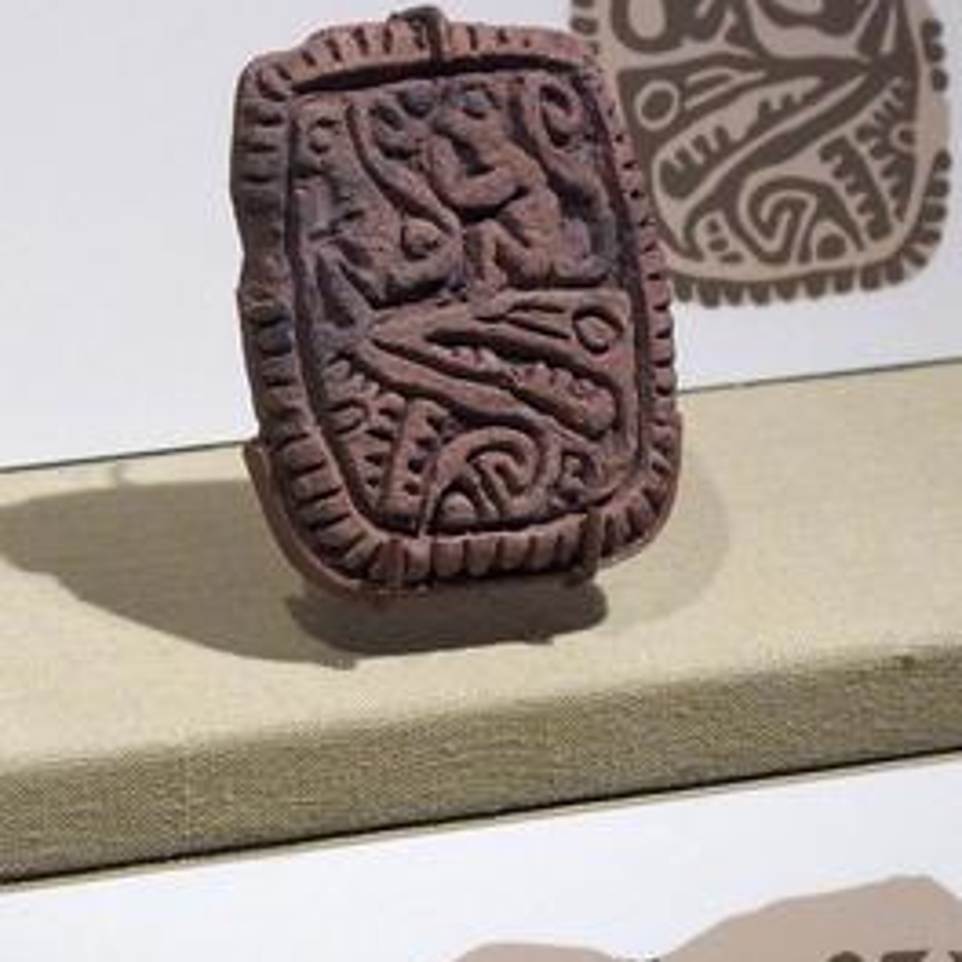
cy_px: 284
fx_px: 6446
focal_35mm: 205
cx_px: 441
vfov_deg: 8.5
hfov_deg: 8.5
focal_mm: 28.8
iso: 800
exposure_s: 1/50
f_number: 2.8
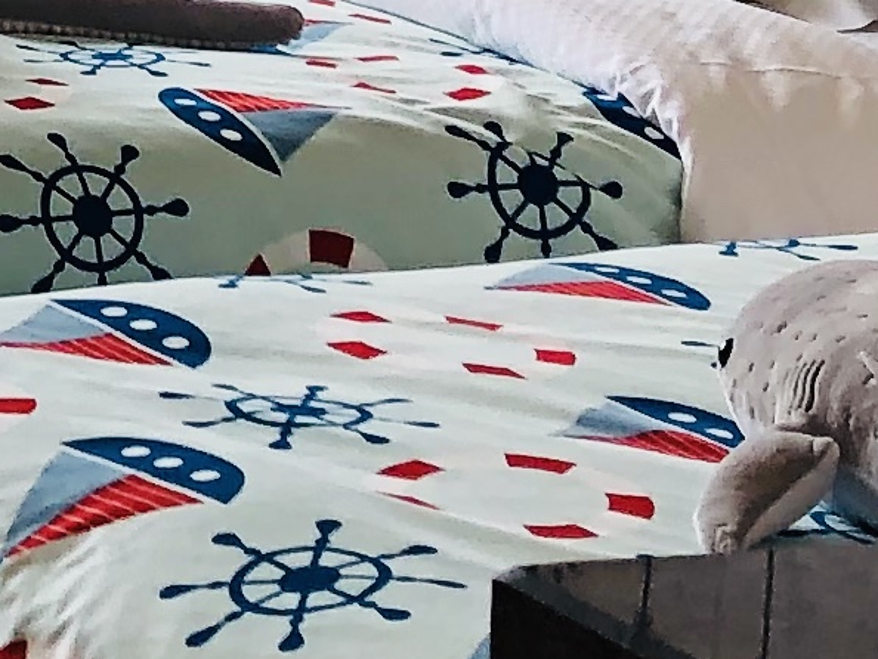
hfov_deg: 9.6
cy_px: -631
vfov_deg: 7.5
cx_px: -971
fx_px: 4821
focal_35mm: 190
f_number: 1.8
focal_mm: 4
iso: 20
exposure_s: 1/126
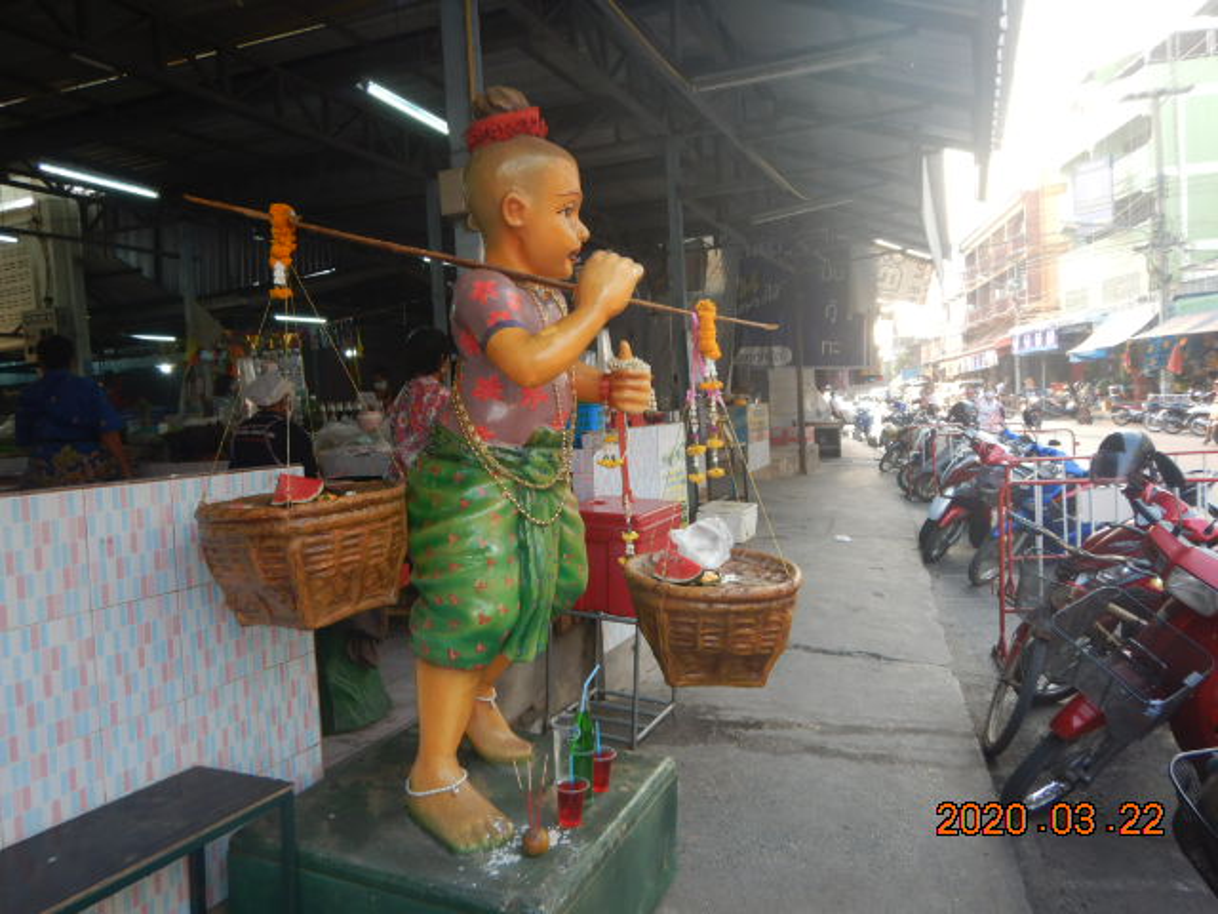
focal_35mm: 24
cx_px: 609
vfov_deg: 56.8
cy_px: 457
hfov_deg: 71.6
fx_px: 844
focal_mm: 4.3
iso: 125
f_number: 2.8
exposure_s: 1/80
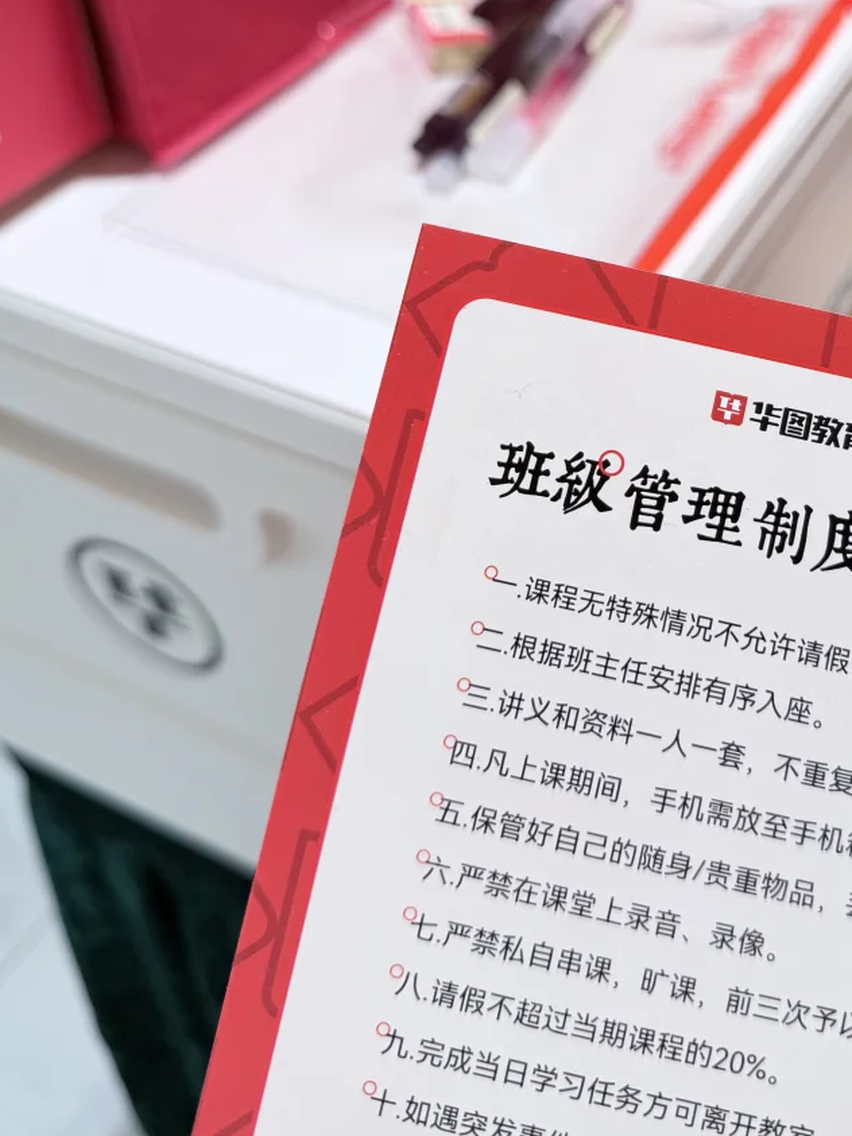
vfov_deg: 44.4
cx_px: 682
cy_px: 299
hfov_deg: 34.1
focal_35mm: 41
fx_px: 1346
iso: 80
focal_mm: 6.76
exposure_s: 1/100
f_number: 1.78
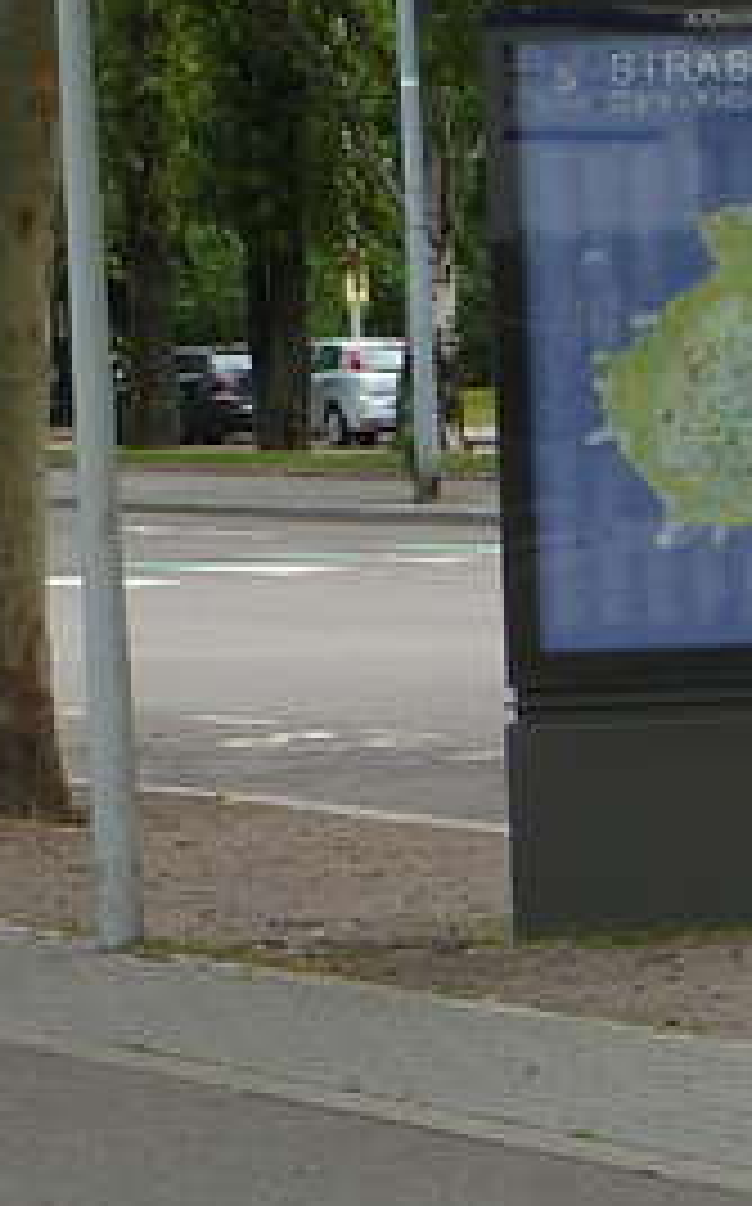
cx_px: 991
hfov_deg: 6.8
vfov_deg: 11.0
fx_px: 6244
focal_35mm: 190
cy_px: 954
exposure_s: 1/100
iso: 80
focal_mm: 7.3
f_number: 3.7
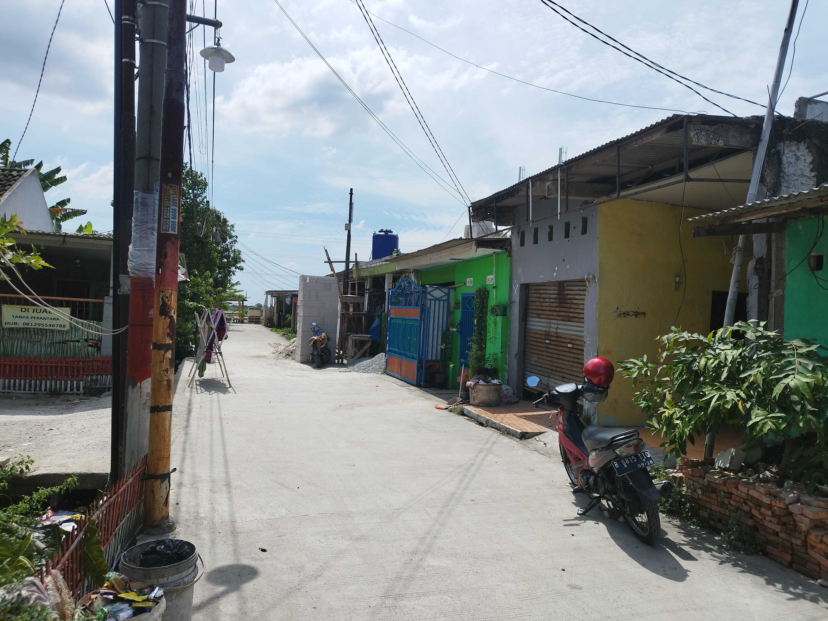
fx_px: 574
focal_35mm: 24
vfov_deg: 56.8
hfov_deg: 71.6
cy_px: 310
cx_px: 414
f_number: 1.89
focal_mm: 5.89
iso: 50
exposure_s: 1/1244
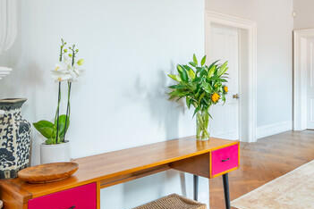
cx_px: 272
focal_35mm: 35
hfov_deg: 49.5
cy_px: 75
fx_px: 305
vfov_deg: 37.6
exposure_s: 1/5
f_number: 9
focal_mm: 12
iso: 100
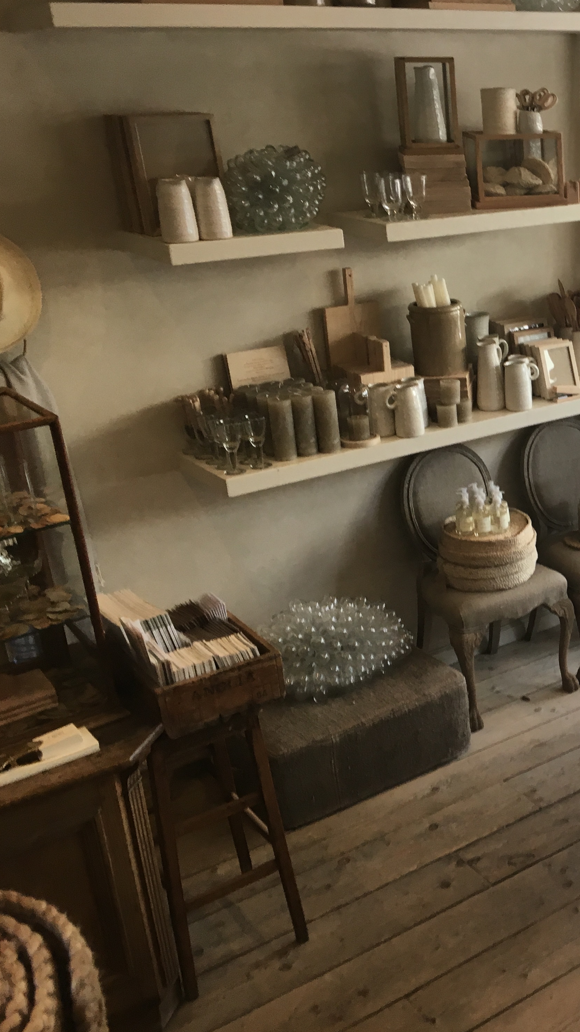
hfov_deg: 25.0
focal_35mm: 43
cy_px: 515
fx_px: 1176
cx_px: 692
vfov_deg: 47.4
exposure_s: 1/33
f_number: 2.2
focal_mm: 4.15
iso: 25
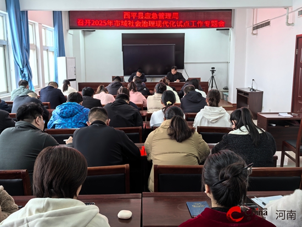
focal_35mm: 35
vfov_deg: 40.7
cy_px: 114
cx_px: 151
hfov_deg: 52.6
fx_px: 305
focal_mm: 5.75
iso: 320
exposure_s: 1/100
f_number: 2
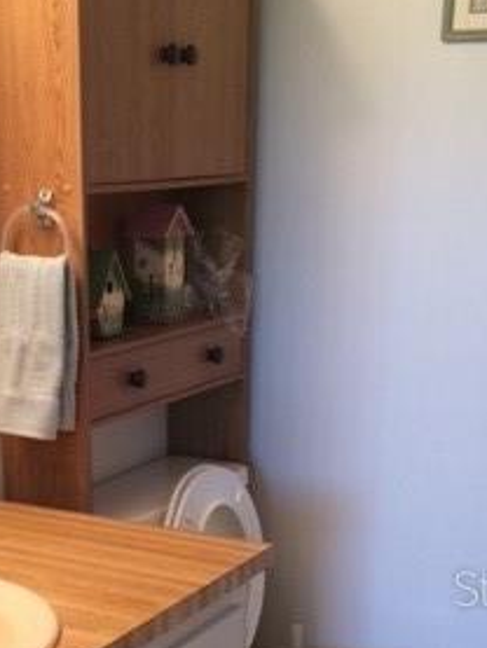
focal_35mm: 67
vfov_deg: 27.9
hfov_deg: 21.7
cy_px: 587
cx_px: 112
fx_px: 1256
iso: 80
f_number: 2.2
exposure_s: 1/30
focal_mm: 4.15
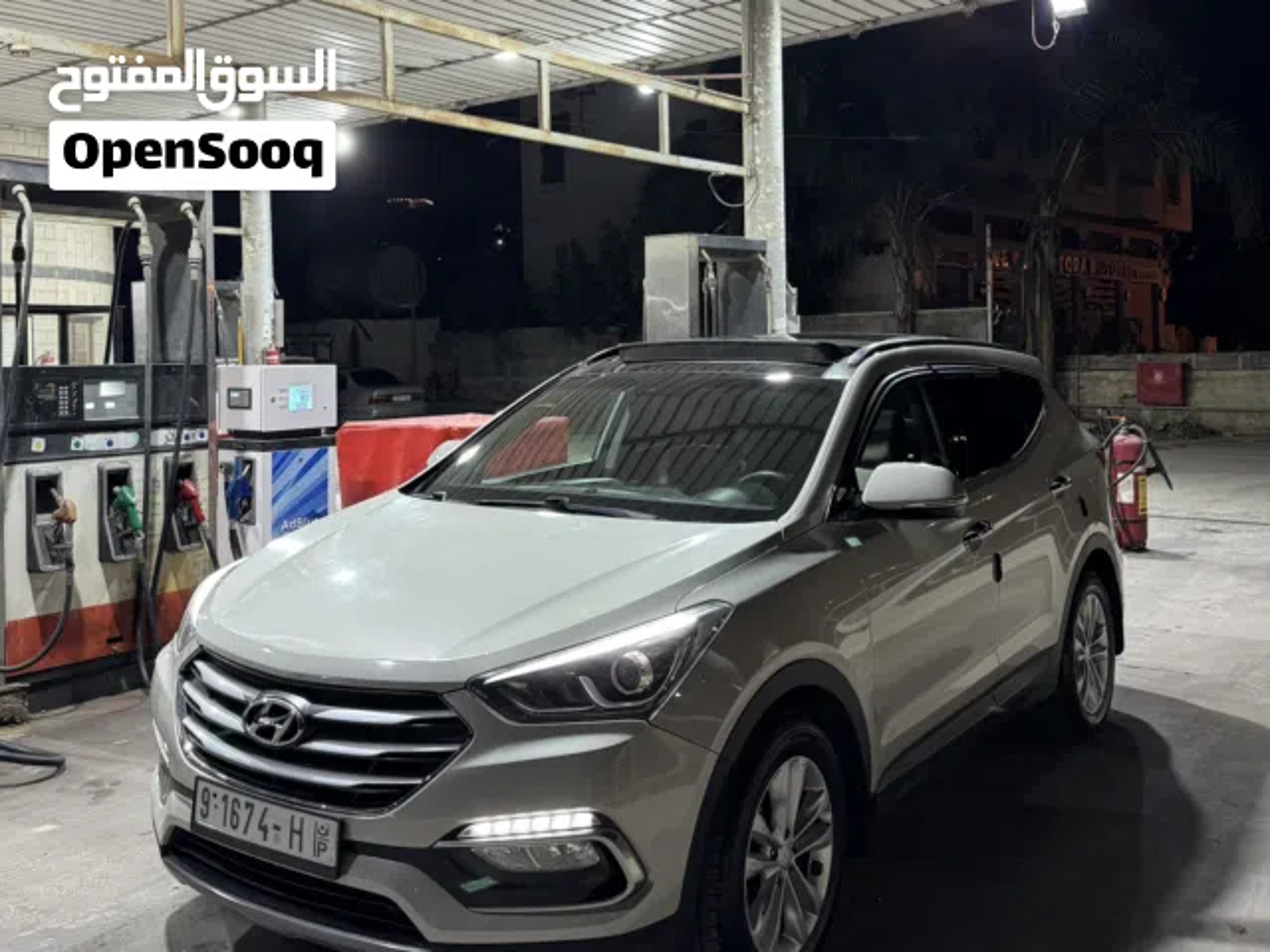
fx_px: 881
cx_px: 635
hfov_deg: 71.6
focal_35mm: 24
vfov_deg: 56.8
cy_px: 476
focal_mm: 6.76
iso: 320
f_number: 1.78
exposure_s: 1/50
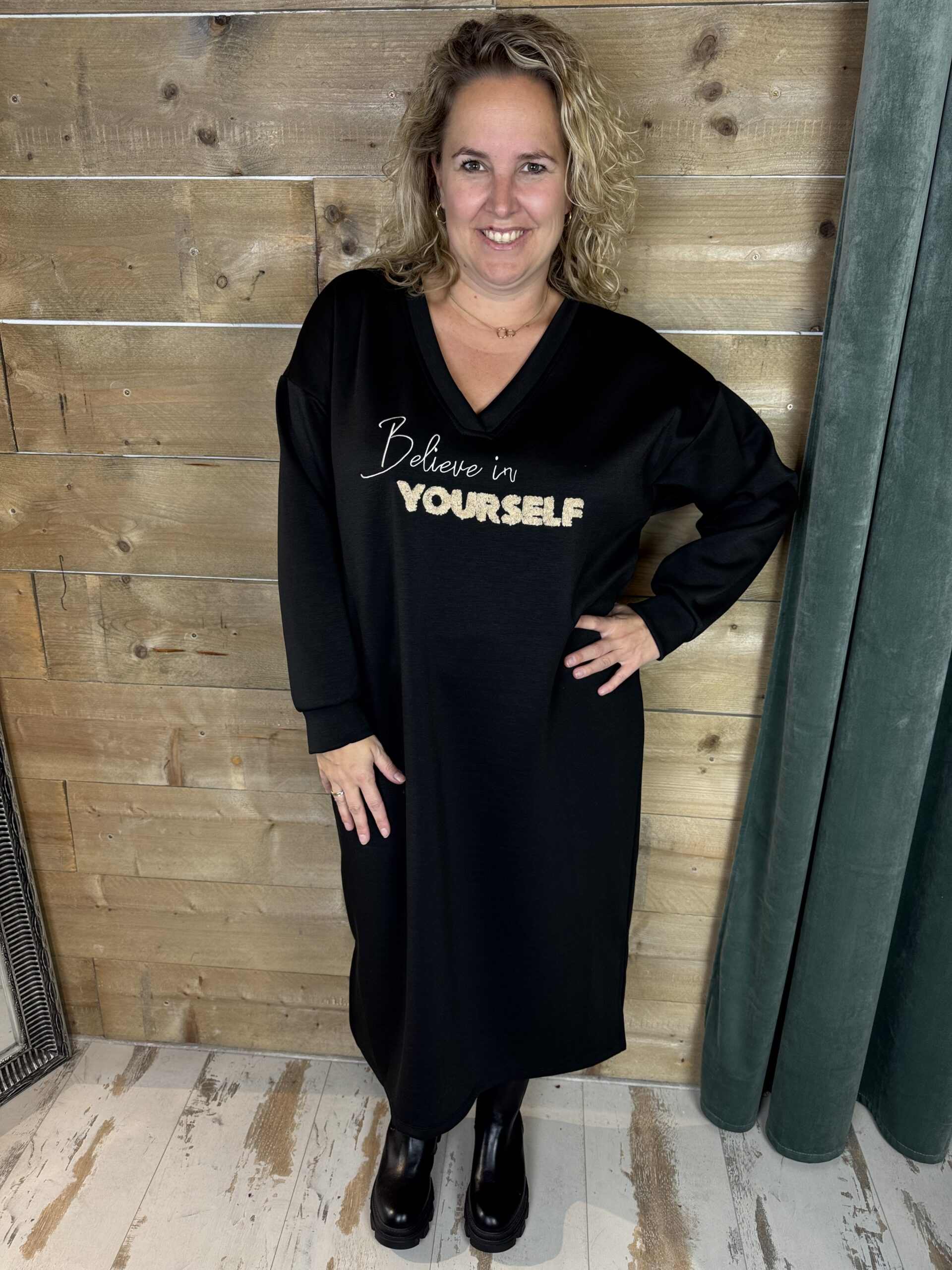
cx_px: 476
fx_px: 880
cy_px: 635
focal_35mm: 24
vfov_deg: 71.6
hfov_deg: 56.8
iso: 80
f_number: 1.78
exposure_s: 1/100
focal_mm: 6.76
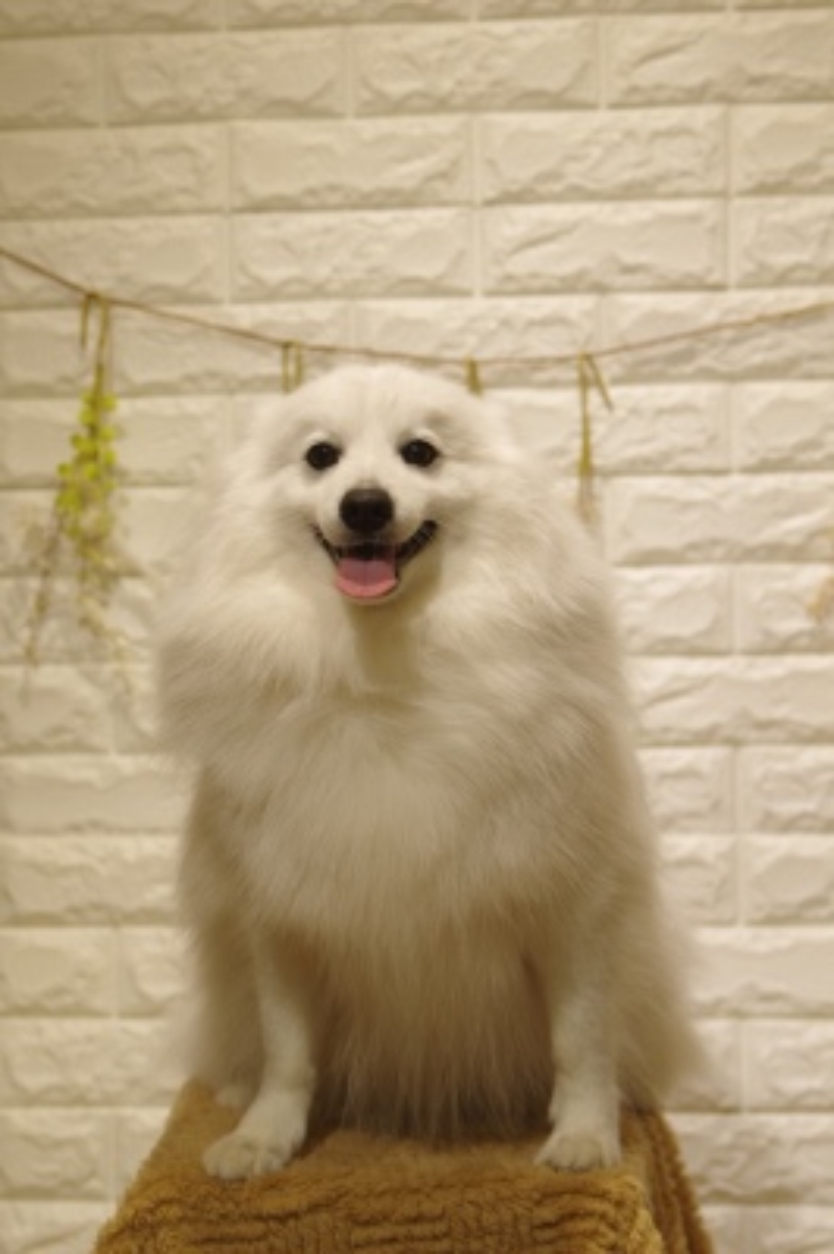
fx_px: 2854
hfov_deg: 16.6
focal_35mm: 82
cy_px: 627
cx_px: 417
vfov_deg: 24.8
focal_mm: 55
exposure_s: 1/250
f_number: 4
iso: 500
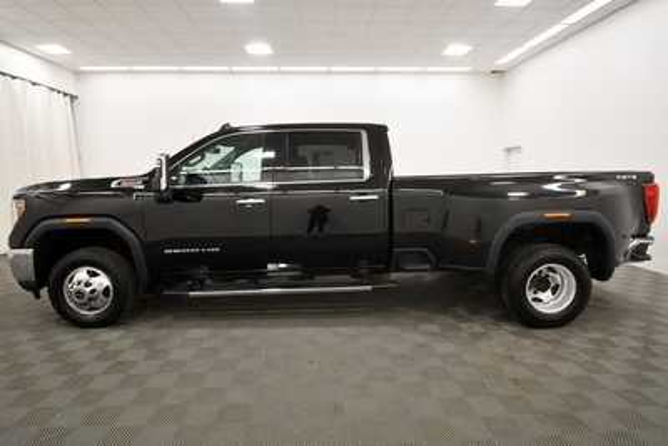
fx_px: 353
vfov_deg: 64.6
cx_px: 334
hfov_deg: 86.9
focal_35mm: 19
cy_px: 223
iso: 800
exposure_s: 1/125
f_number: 5
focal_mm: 13
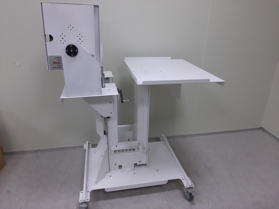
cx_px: 140
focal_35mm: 27
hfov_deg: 65.4
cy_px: 104
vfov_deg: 51.3
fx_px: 217
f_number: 1.7
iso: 400
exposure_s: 1/60
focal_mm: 3.93
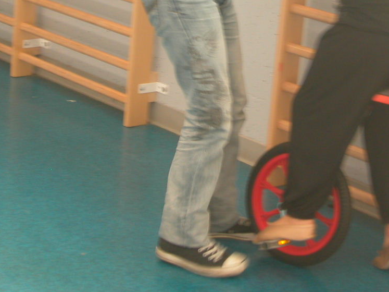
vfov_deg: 13.9
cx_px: 252
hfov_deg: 18.7
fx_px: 1180
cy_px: 20
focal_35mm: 105
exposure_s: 1/23.2
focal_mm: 12.4
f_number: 3.4
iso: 100
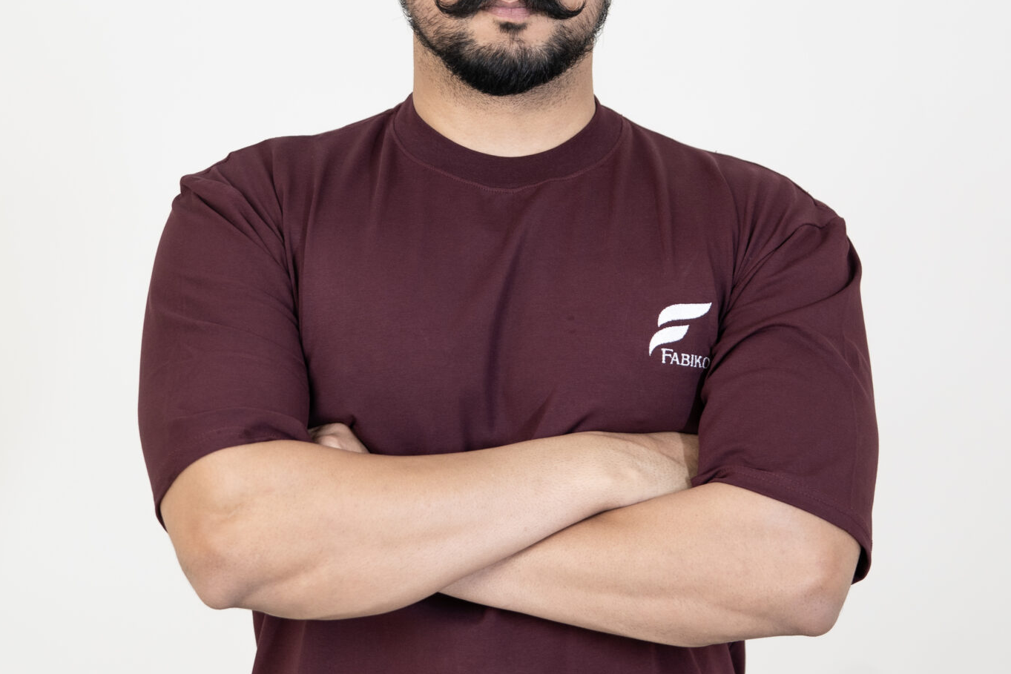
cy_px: 195
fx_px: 4746
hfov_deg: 12.2
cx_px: 523
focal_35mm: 169
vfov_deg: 8.1
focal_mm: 90
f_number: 2.8
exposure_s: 1/100
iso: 320
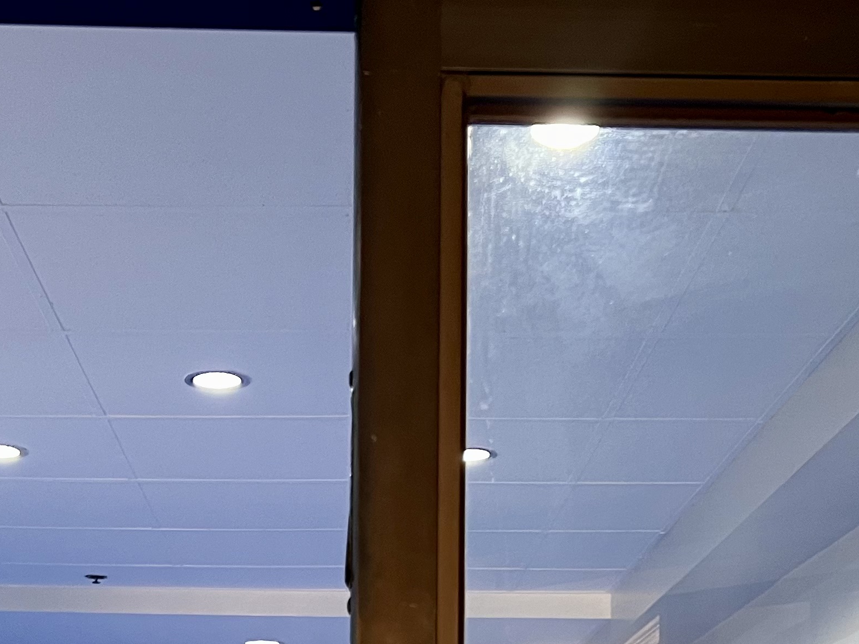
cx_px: 389
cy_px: 820
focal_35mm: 67
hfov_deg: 29.0
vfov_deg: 20.2
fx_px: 1662
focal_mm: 5.7
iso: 160
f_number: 1.5
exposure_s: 1/60
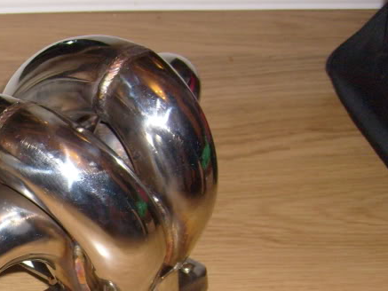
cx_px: -65
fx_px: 919
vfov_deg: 17.7
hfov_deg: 22.2
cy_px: 277
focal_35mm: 82
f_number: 2.8
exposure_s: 1/45
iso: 100
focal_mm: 5.8
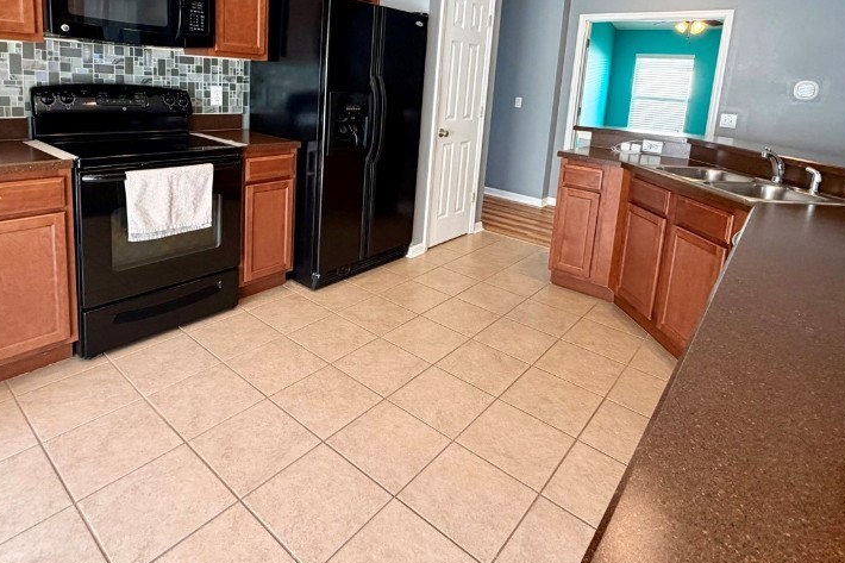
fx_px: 493
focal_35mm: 21
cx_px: 405
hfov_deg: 81.2
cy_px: 151
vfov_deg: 56.9
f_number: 2.2
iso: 160
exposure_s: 1/60
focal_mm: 2.22
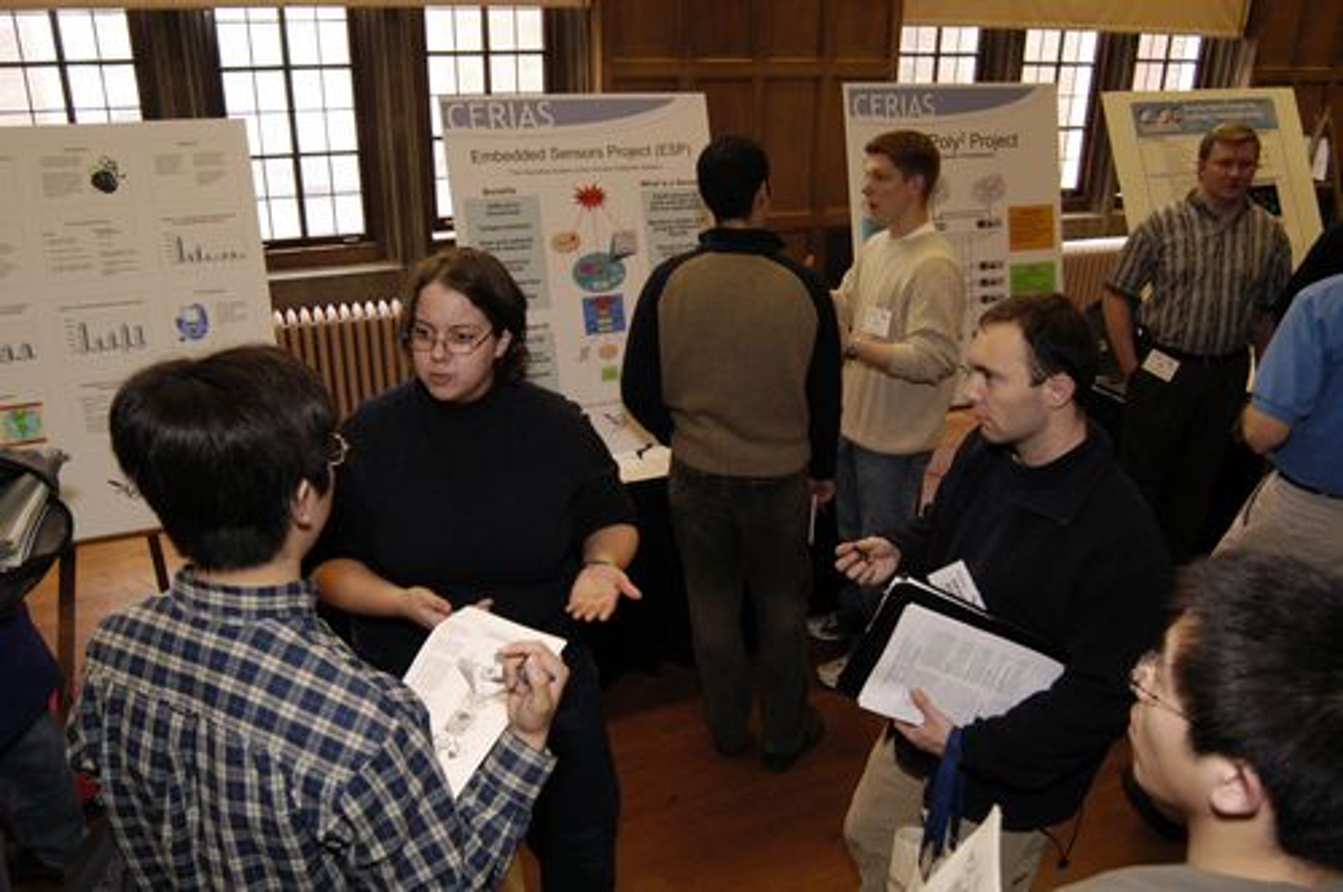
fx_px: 1006
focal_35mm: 27
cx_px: 672
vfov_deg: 47.8
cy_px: 446
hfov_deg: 67.4
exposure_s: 1/50
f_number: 5.6
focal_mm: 18
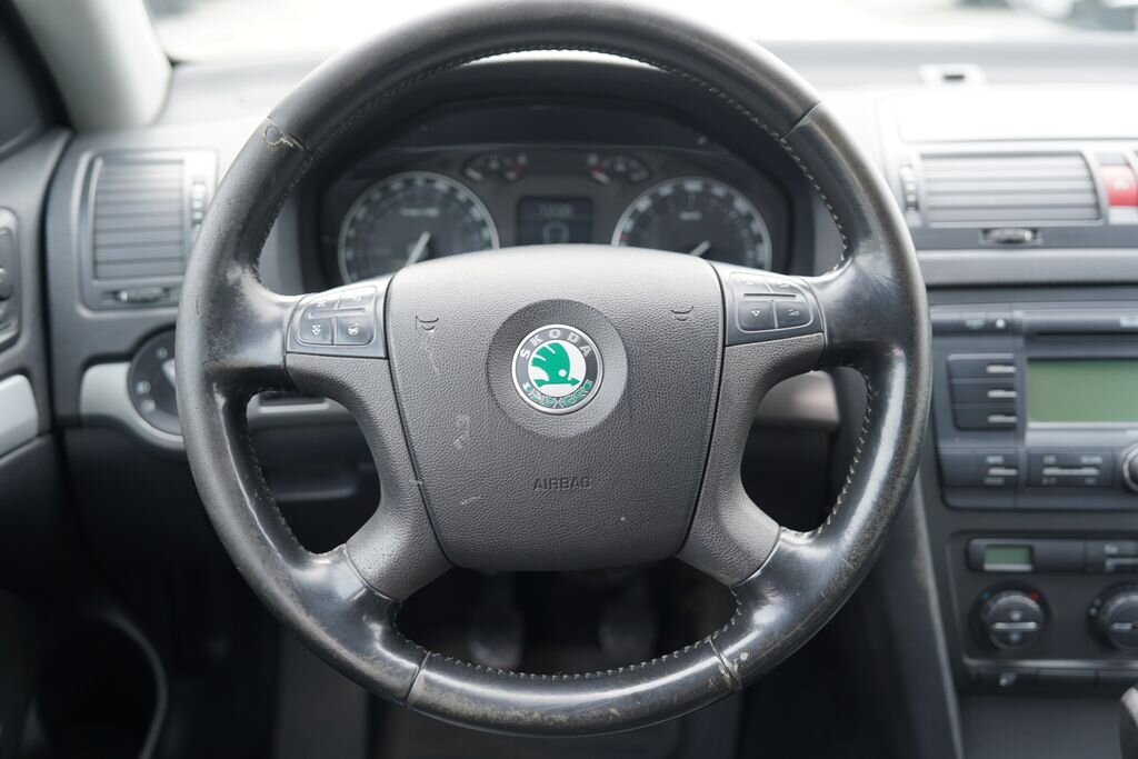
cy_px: 380
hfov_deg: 51.9
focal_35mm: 37
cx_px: 569
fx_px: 1170
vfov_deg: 36.0
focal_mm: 37
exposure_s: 1/80
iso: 100
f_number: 3.2
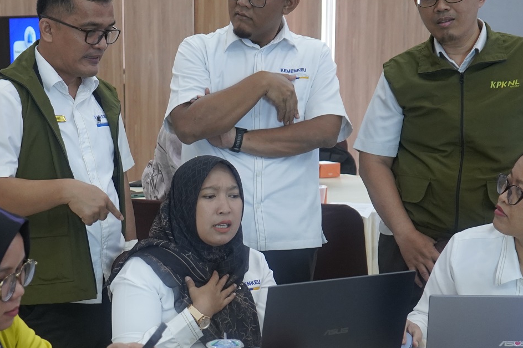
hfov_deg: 28.6
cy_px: 248
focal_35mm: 70
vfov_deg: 19.3
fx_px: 1017
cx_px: 153
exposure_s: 1/160
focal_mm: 33
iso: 2500
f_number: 4
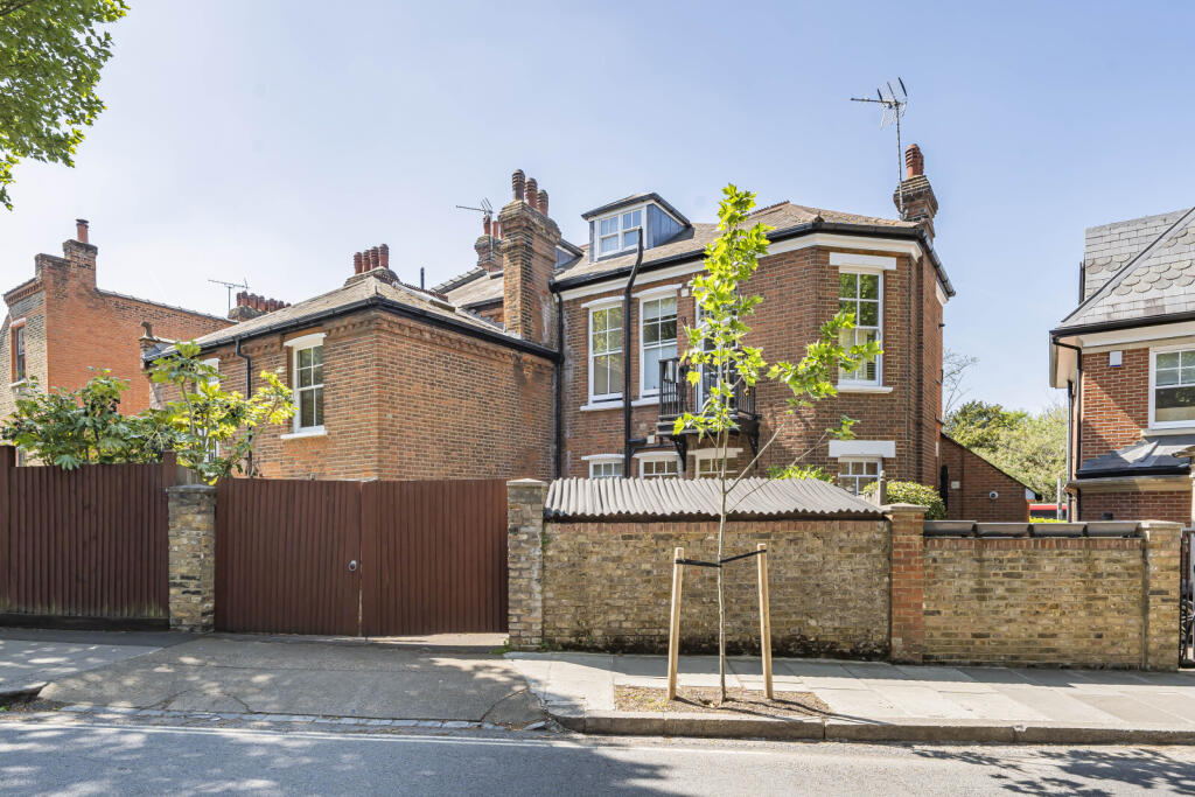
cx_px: 598
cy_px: 398
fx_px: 631
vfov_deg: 64.6
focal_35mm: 19
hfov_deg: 86.9
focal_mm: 19
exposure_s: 1/400
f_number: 9
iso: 320
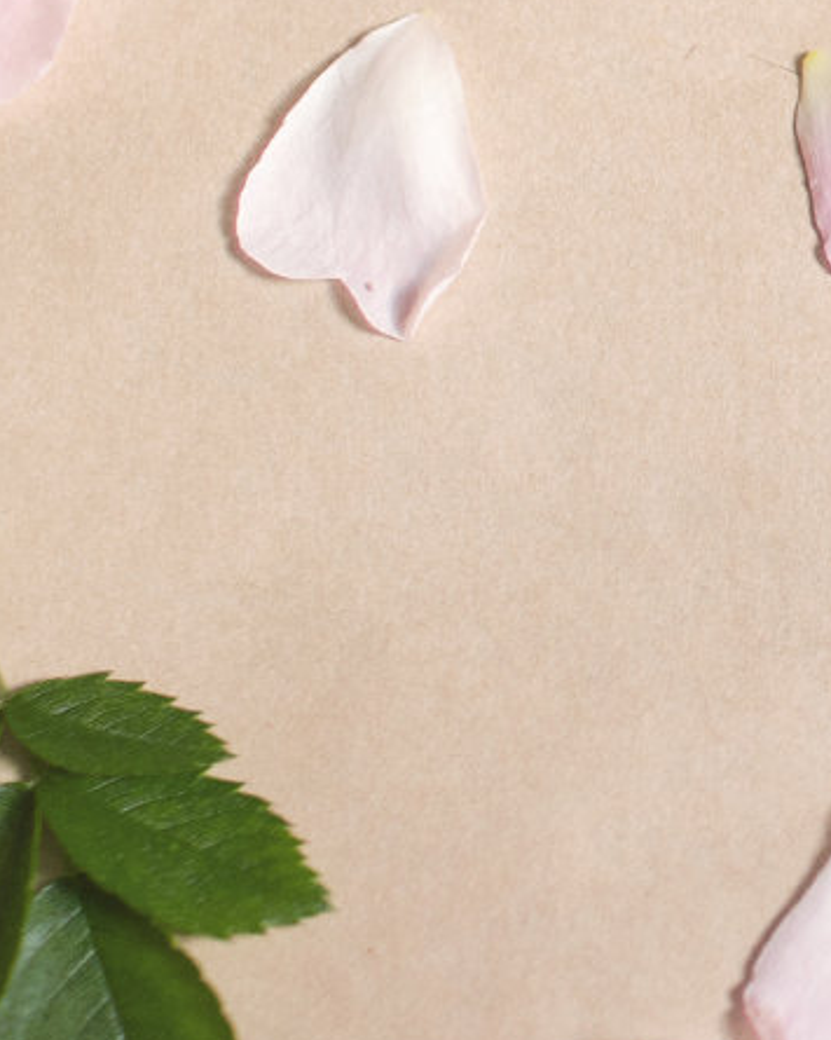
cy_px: -62
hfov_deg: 9.7
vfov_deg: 12.5
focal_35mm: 152
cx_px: 1454
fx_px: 4675
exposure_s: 1/100
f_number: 2.5
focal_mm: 30
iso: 100
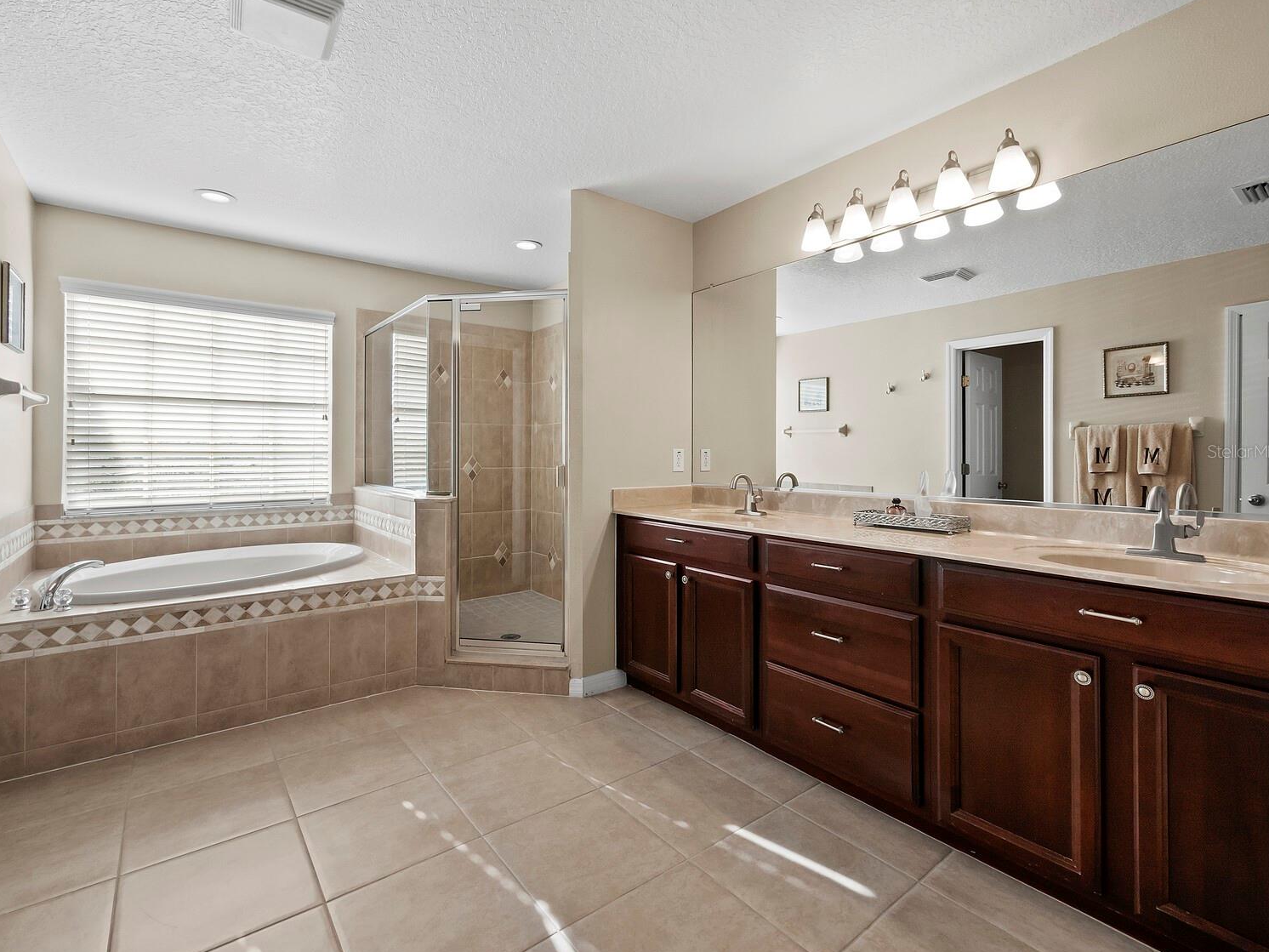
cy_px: 451
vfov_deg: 81.7
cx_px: 608
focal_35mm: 15
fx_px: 550
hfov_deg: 98.1
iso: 400
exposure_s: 1/10
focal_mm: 7
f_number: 11
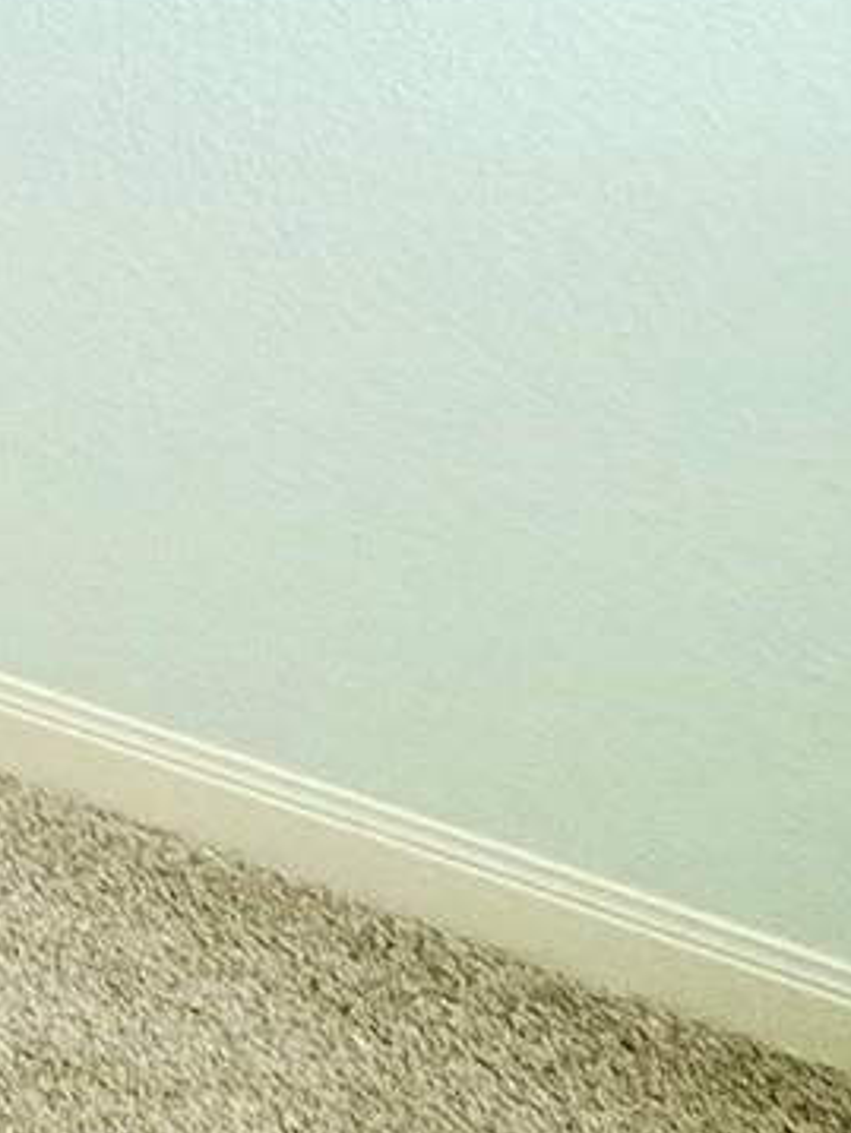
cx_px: -1952
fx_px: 2619
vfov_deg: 19.1
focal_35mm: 80
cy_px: -858
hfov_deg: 10.2
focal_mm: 2.22
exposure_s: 1/154
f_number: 2.2
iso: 50
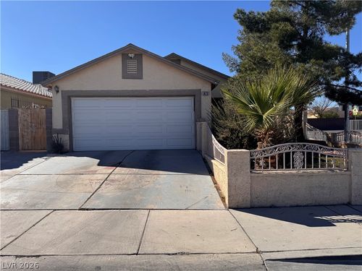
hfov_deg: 71.6
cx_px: 181
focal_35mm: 24
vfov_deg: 56.8
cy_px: 136
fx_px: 251
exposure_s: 1/5348
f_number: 1.78
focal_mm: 6.76
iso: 80
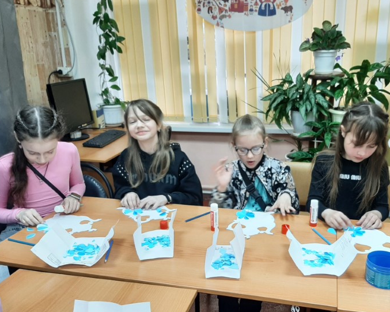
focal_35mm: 32
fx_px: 369
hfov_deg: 55.2
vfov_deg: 45.6
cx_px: 239
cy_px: 179
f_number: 1.7
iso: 80
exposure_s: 1/50
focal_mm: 3.93
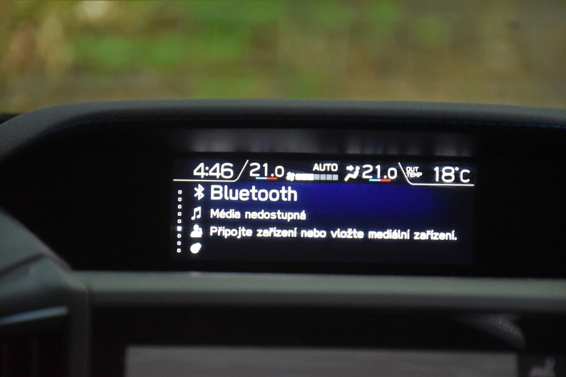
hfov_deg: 9.8
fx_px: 3301
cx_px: 283
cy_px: 188
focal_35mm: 210
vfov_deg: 6.5
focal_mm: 140
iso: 7200
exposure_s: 1/125
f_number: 5.6
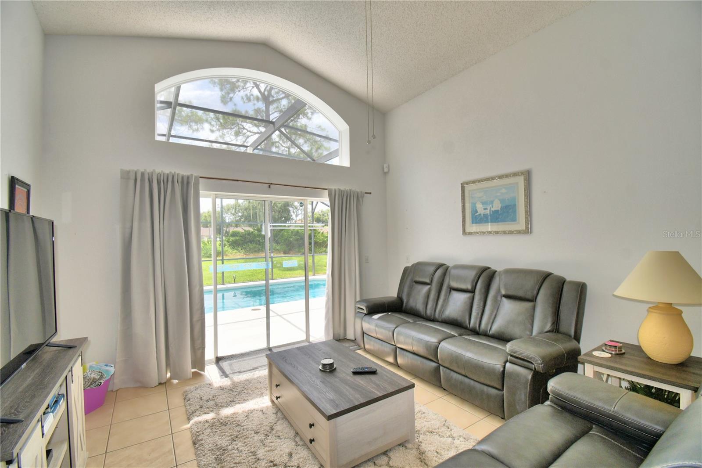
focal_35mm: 15
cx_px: 351
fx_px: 292
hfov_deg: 100.4
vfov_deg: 77.3
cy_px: 234
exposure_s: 1/250
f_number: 6.3
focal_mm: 10
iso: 100
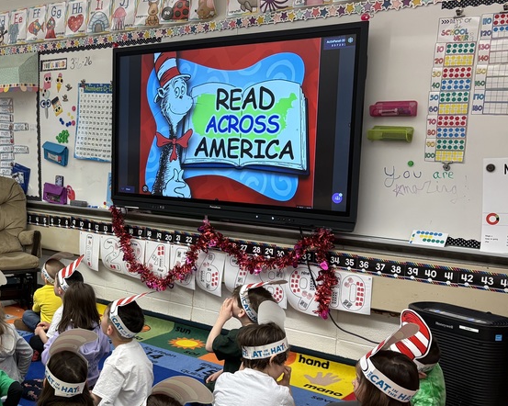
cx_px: 65
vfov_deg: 32.0
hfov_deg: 37.4
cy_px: 241
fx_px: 706
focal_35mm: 47
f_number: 1.6
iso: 100
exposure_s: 1/90
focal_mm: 5.96
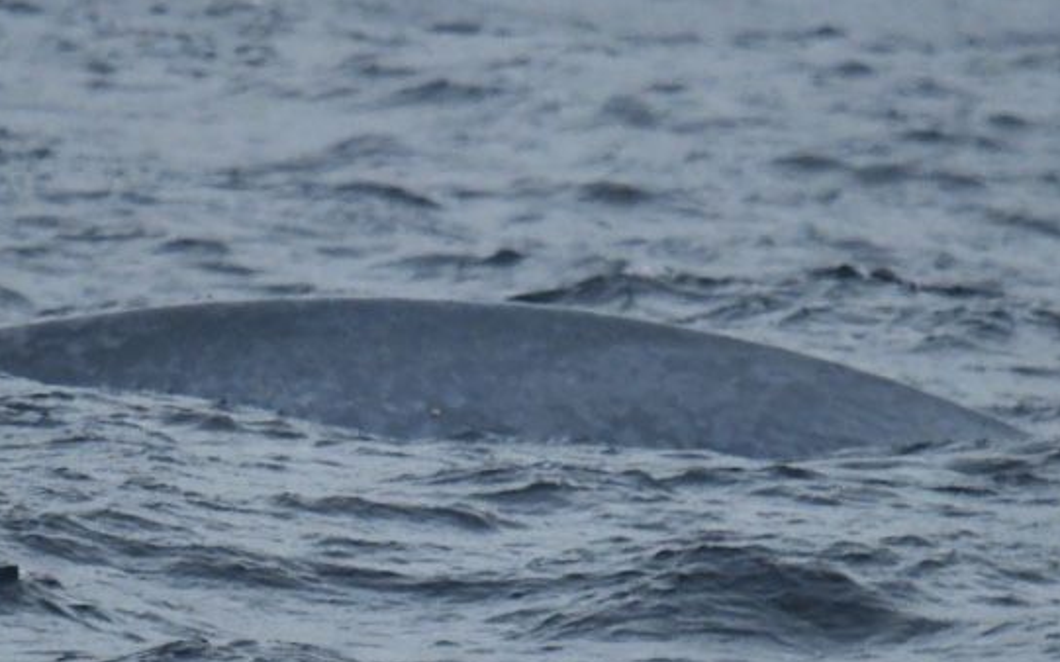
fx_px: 26112
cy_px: 287
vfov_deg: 1.5
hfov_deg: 2.3
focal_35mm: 904
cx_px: 453
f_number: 6.3
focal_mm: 600
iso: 3600
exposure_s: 1/8000
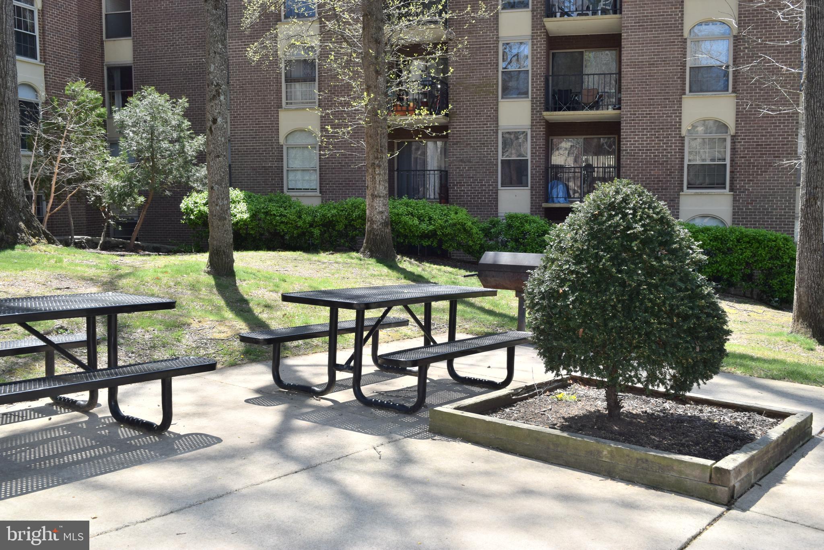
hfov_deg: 53.1
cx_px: 412
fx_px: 824
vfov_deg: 36.9
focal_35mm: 36
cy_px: 275
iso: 100
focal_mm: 24
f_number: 7.1
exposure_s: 1/200
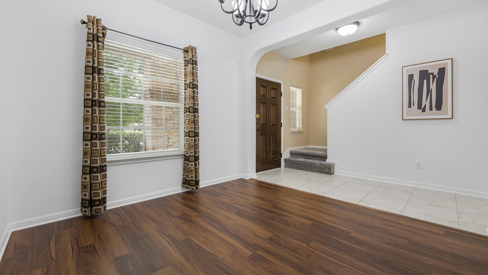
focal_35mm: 15
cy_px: 128
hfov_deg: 103.0
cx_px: 244
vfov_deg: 70.4
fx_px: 194
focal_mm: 14
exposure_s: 1/5
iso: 250
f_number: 11
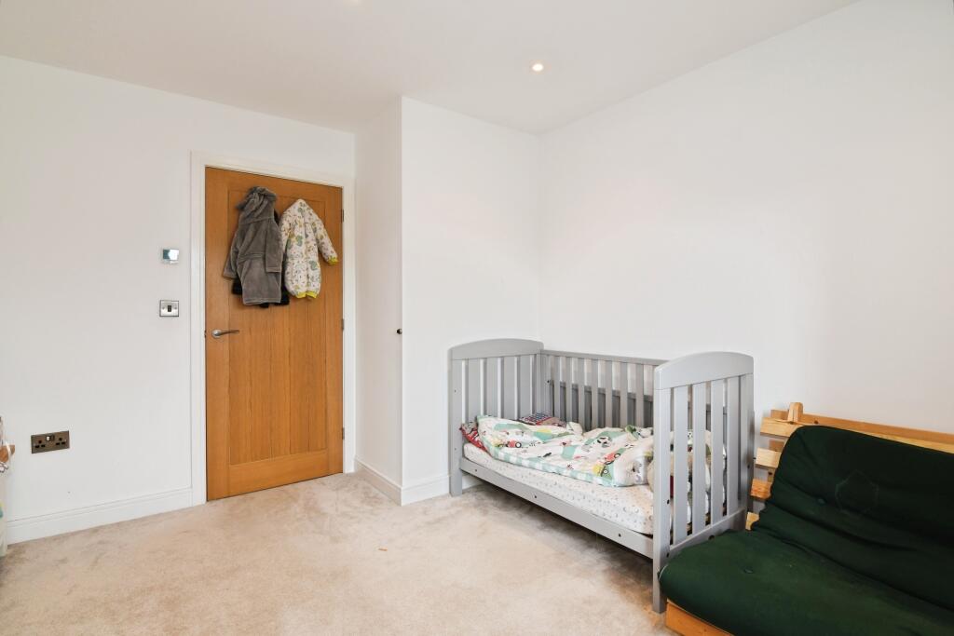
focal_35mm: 16
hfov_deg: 96.7
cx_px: 477
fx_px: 424
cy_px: 318
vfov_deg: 73.8
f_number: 8
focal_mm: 11
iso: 400
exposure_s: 1/40
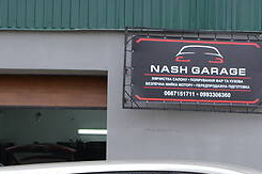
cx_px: 202
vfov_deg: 13.6
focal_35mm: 98
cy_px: 208
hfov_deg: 20.6
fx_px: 713
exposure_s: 1/125
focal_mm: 20
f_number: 5.6
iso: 400
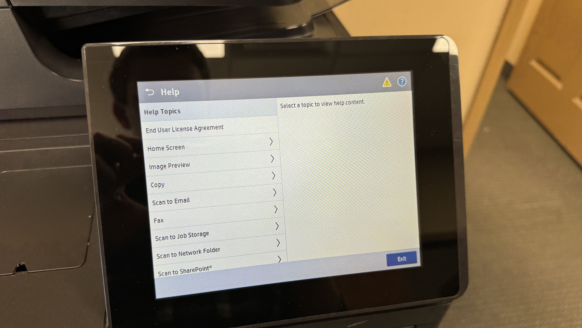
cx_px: 283
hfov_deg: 69.8
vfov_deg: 42.9
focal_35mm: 27
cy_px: 179
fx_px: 417
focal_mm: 6.86
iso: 100
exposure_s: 1/122
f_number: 1.78
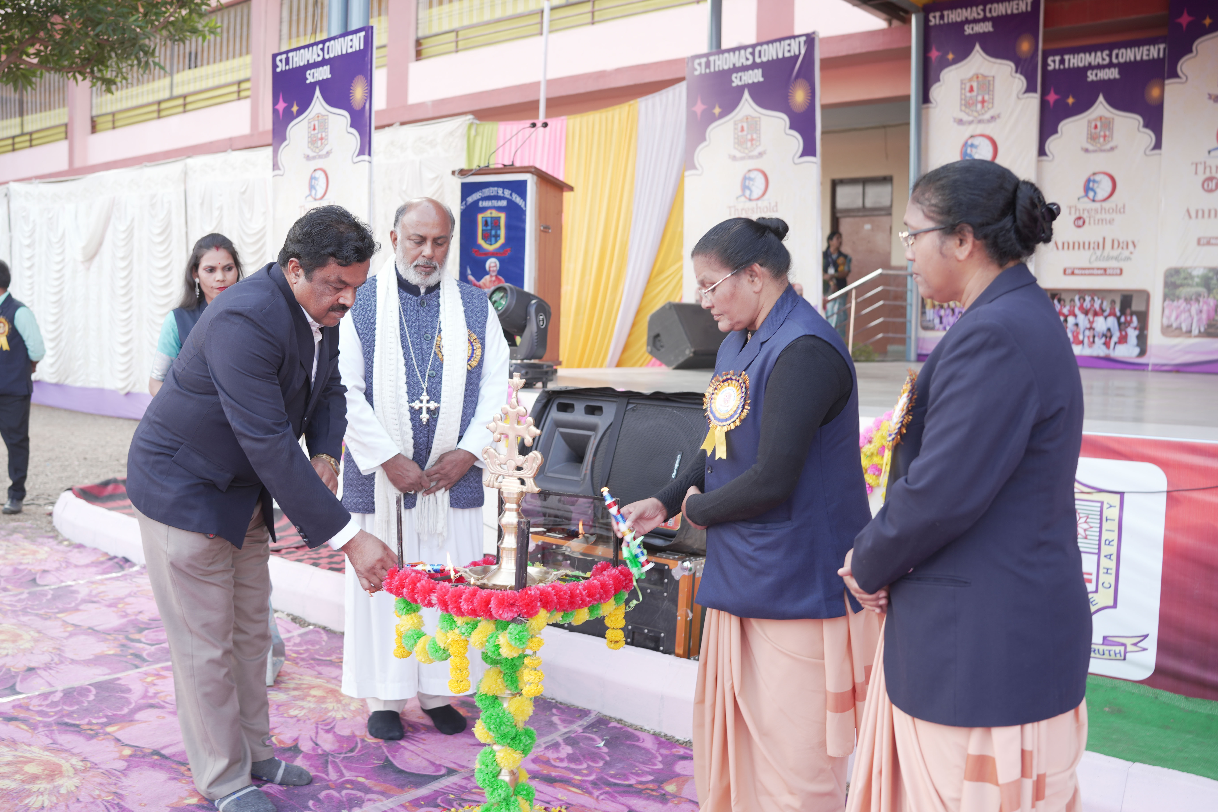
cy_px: 406
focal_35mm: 35
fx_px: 1184
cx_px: 609
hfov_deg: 54.4
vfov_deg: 37.9
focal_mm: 35
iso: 160
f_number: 3.2
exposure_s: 1/80
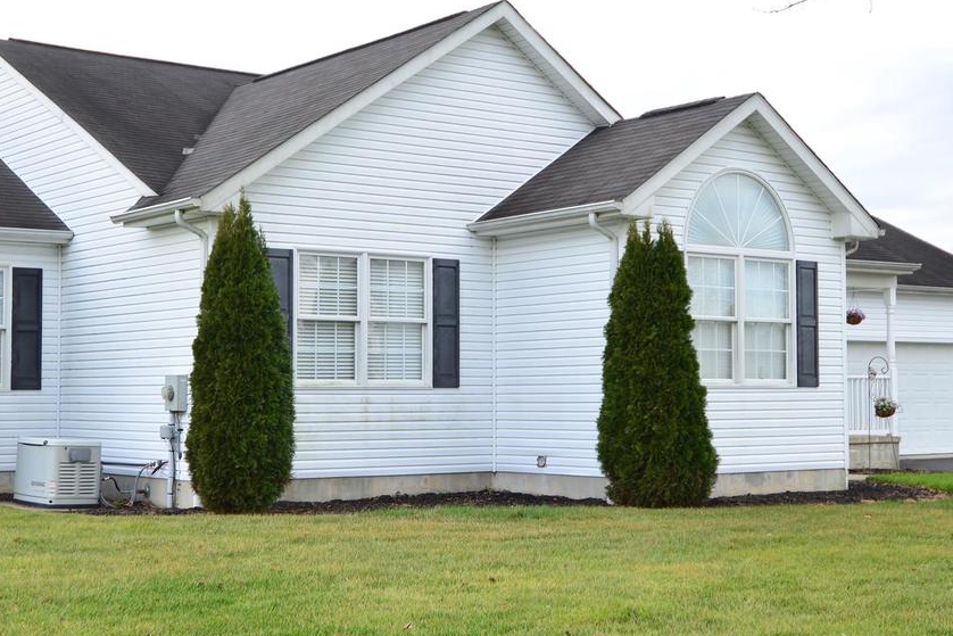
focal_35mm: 55
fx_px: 1456
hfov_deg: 36.2
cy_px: 278
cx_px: 462
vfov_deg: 24.6
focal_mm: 32
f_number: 4
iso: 100
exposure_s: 1/160
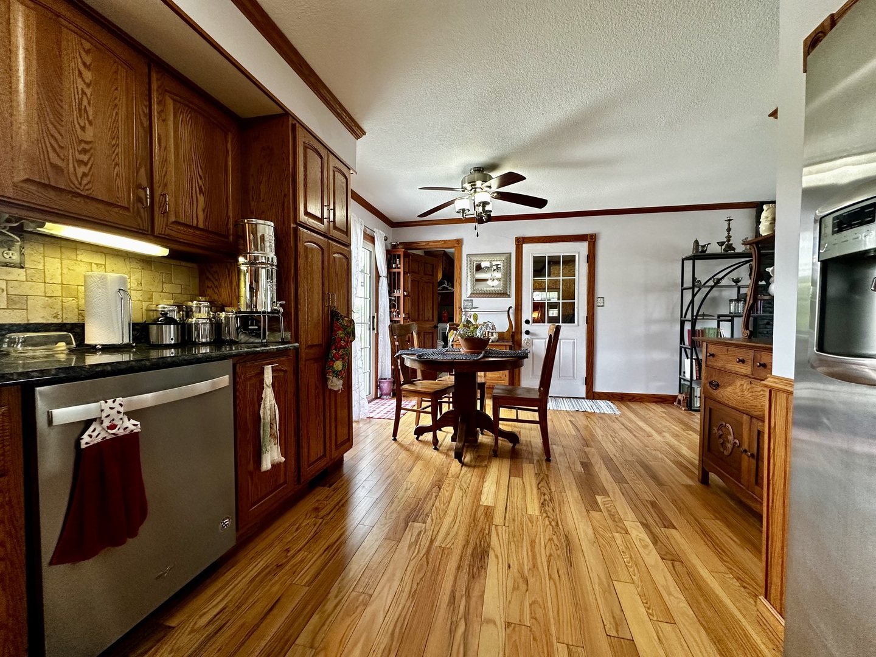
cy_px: 328
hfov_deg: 102.1
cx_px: 438
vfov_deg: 85.7
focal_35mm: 14
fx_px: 354
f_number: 2.2
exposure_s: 1/120
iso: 200
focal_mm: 2.22
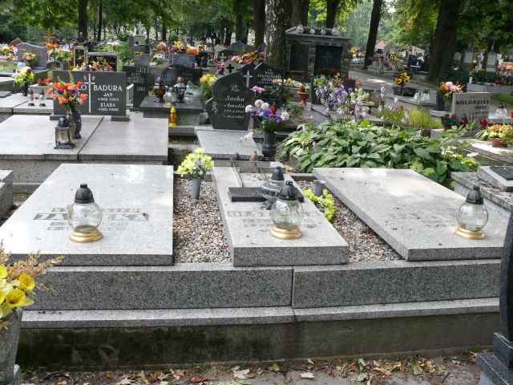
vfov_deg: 40.7
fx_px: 519
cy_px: 192
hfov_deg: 52.6
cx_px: 256
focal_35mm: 35
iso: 100
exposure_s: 1/125
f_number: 4
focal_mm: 7.4
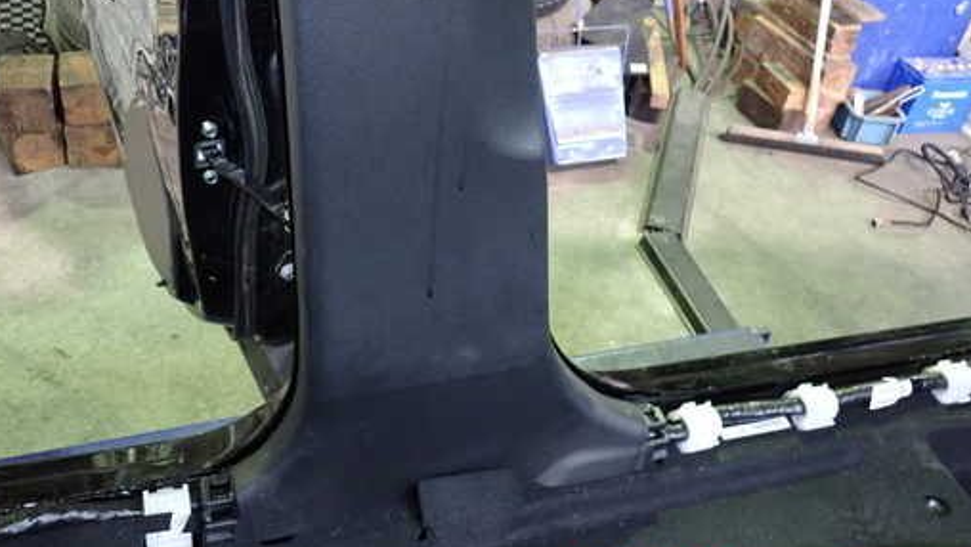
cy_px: 174
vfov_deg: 32.5
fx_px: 927
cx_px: 428
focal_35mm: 36
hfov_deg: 55.1
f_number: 2.2
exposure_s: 1/30
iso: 800
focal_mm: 5.05
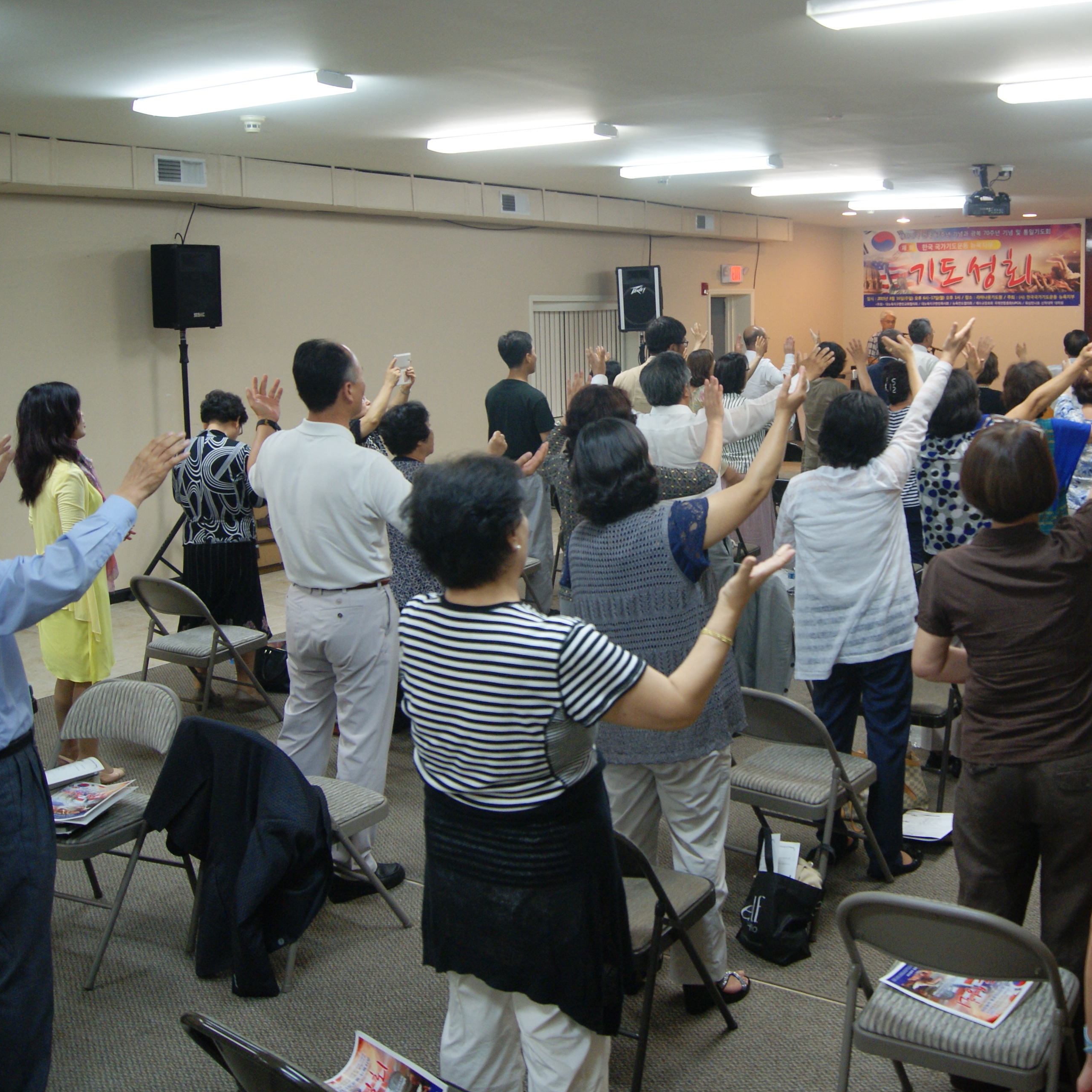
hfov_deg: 33.4
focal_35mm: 50
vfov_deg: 34.0
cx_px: 800
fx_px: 1785
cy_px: 550
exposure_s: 1/40
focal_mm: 26
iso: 400
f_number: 4.5
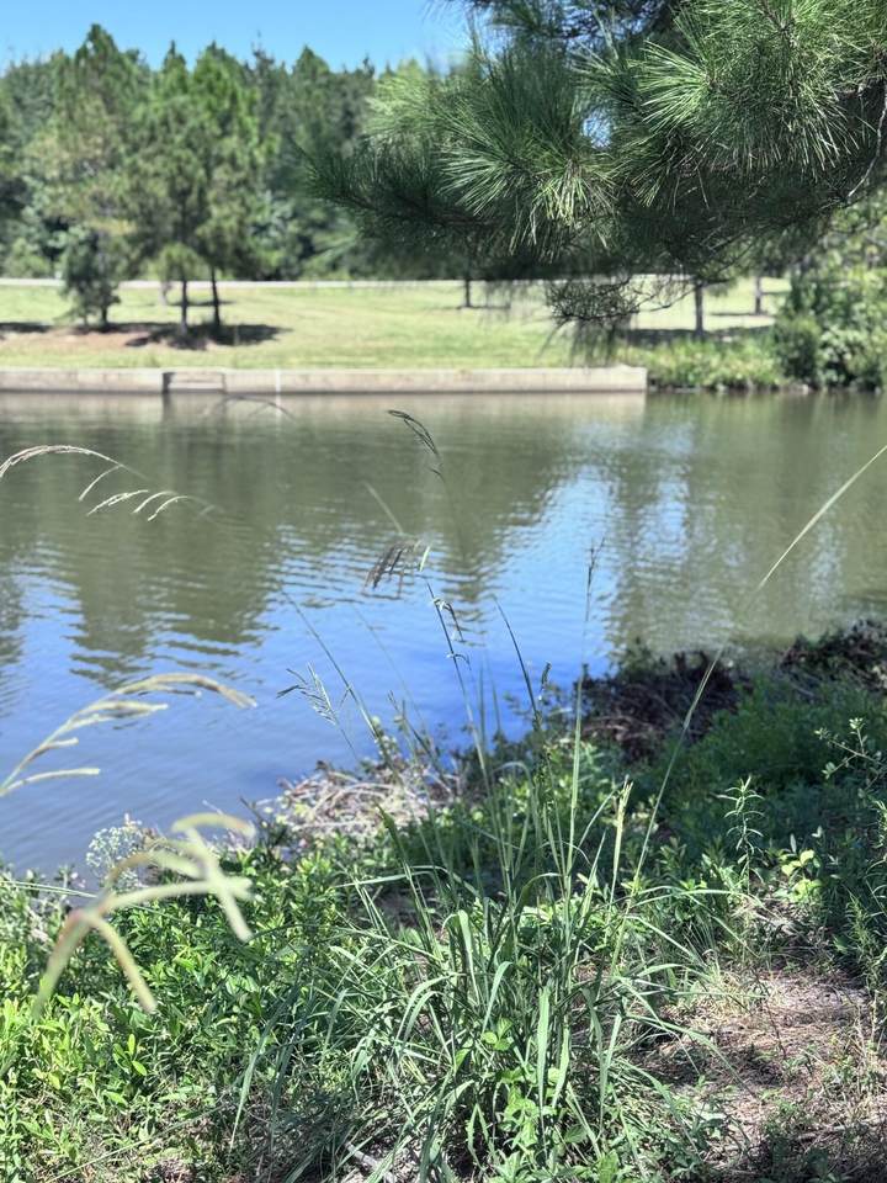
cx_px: 444
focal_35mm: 48
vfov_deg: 39.7
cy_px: 592
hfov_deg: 30.3
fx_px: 1640
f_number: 1.78
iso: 64
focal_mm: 6.76
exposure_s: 1/1770
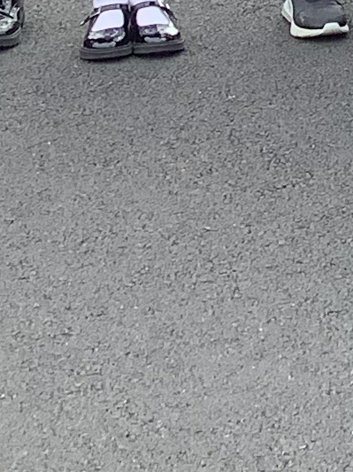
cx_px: 1167
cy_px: -443
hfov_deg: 6.8
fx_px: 2586
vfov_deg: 9.8
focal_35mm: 190
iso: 25
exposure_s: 1/267
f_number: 2.4
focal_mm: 3.3
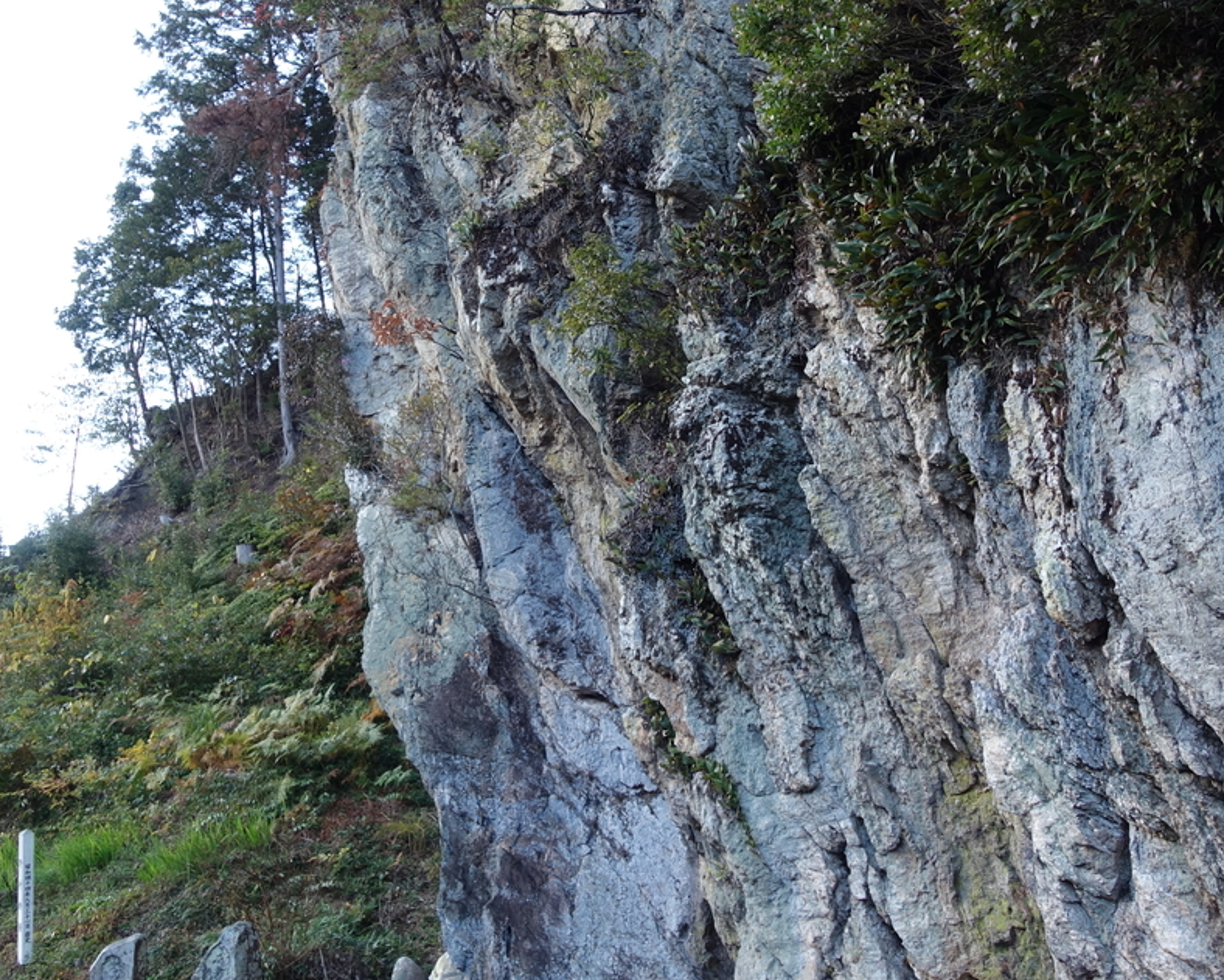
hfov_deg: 45.8
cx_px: 604
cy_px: 317
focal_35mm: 40
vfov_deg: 36.9
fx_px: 1450
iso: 125
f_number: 2.8
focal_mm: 10.4
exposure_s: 1/100
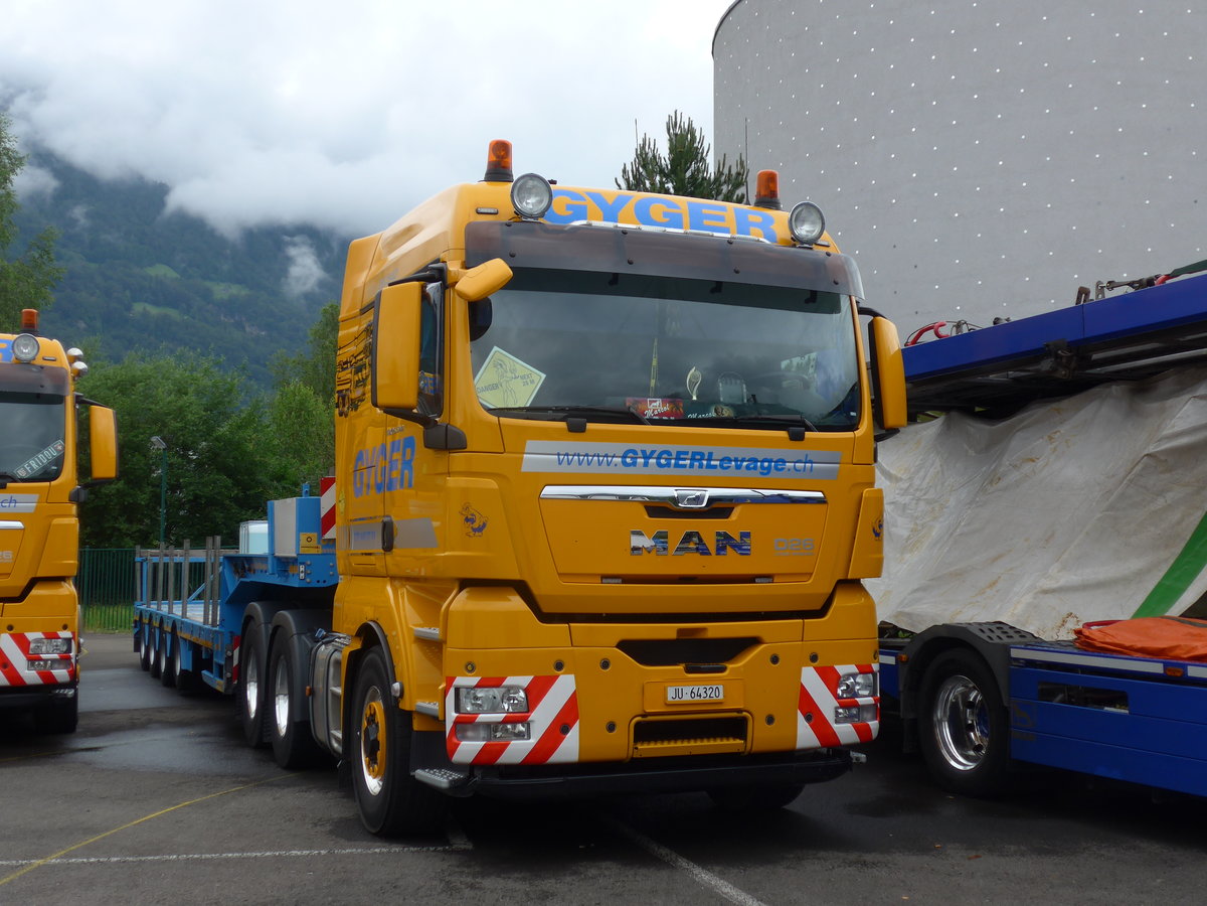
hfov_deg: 42.9
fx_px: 1534
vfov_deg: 32.9
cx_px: 604
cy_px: 453
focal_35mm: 44
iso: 80
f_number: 2.8
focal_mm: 9
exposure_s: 1/640
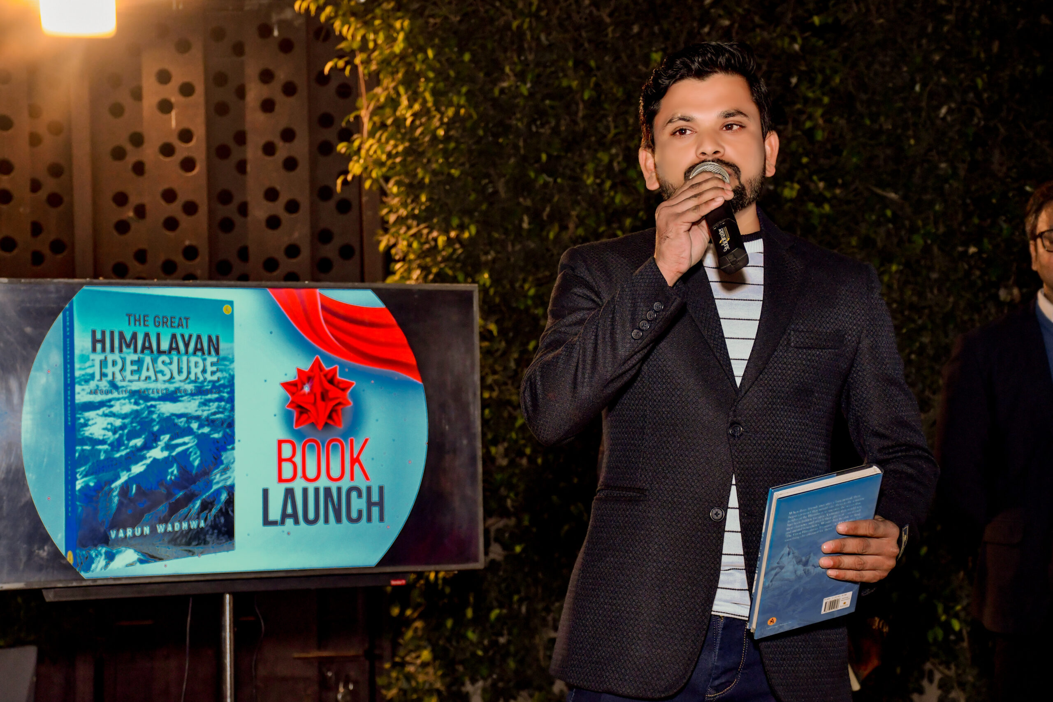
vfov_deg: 18.9
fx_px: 2106
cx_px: 526
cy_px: 351
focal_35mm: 72
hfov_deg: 28.1
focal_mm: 48
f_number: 5.6
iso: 1250
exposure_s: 1/160
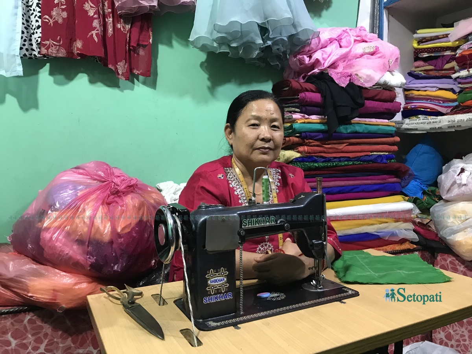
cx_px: 236
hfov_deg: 63.4
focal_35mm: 28
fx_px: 382
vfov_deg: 49.7
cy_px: 177
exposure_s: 1/17
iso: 80
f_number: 1.8
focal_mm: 3.99
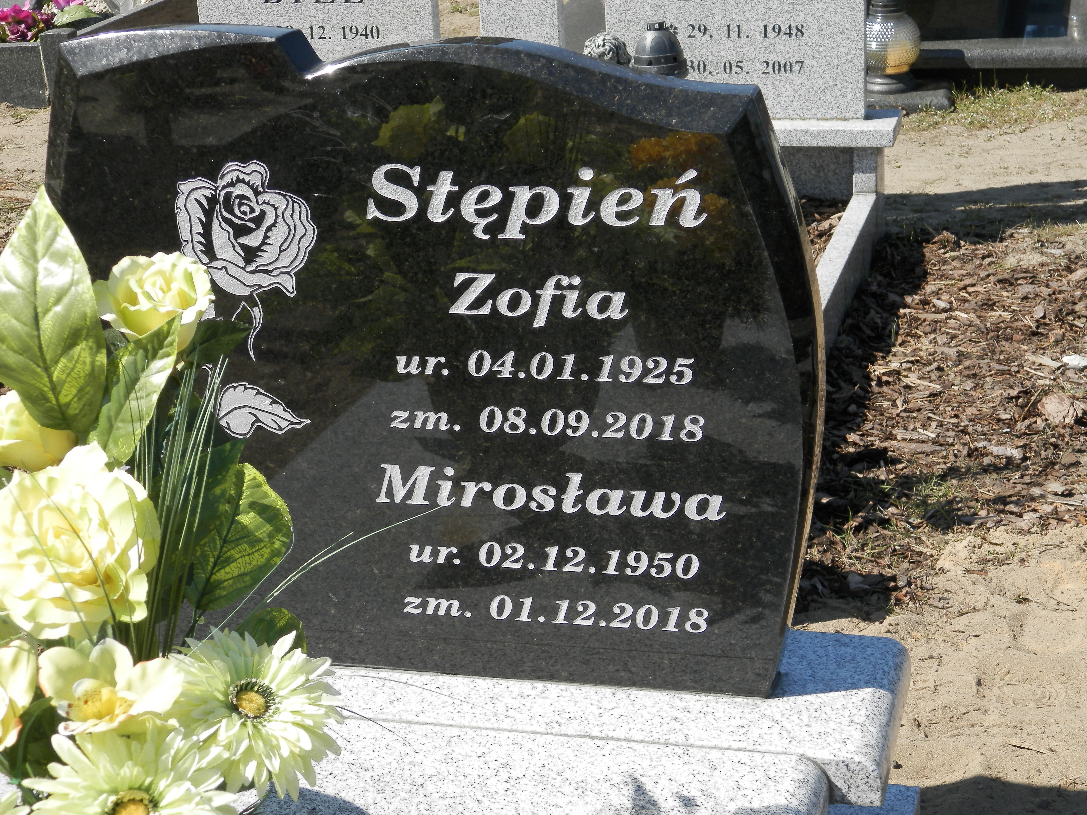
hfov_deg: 28.6
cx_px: 544
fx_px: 2135
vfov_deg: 21.6
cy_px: 408
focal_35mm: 68
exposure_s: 1/500
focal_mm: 12.2
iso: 80
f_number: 4
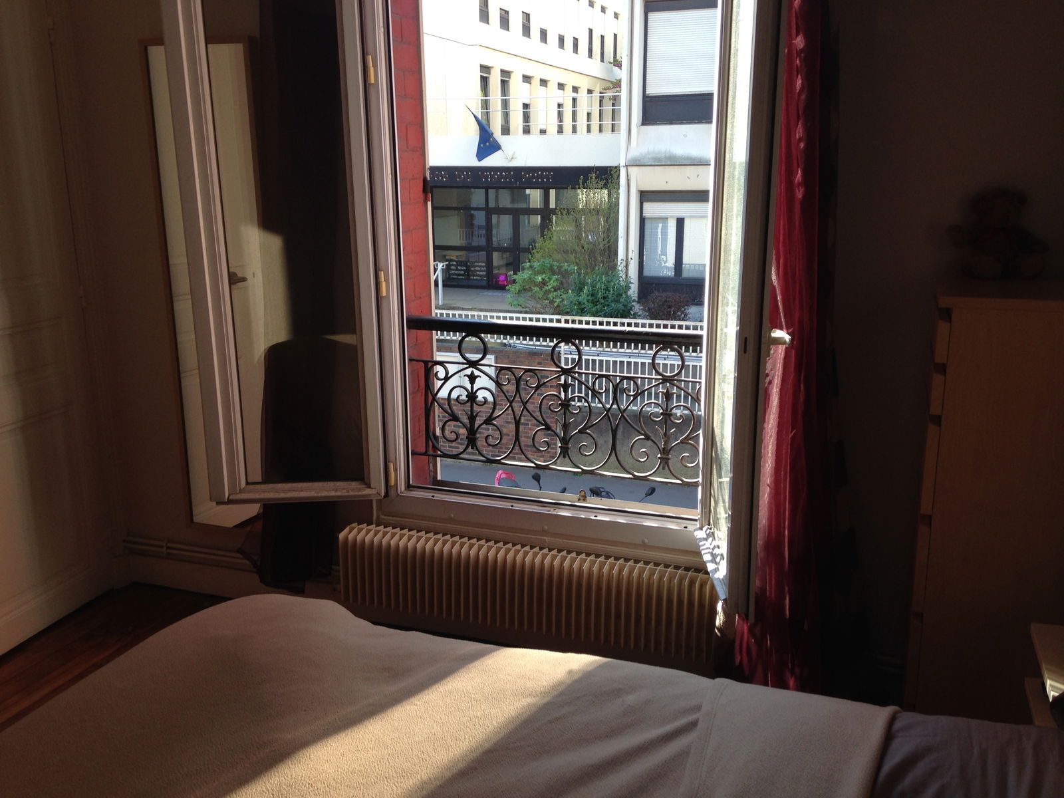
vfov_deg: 42.9
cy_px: 399
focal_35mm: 33
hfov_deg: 55.4
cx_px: 532
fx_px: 1014
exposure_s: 1/151
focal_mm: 4.12
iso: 50
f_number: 2.4
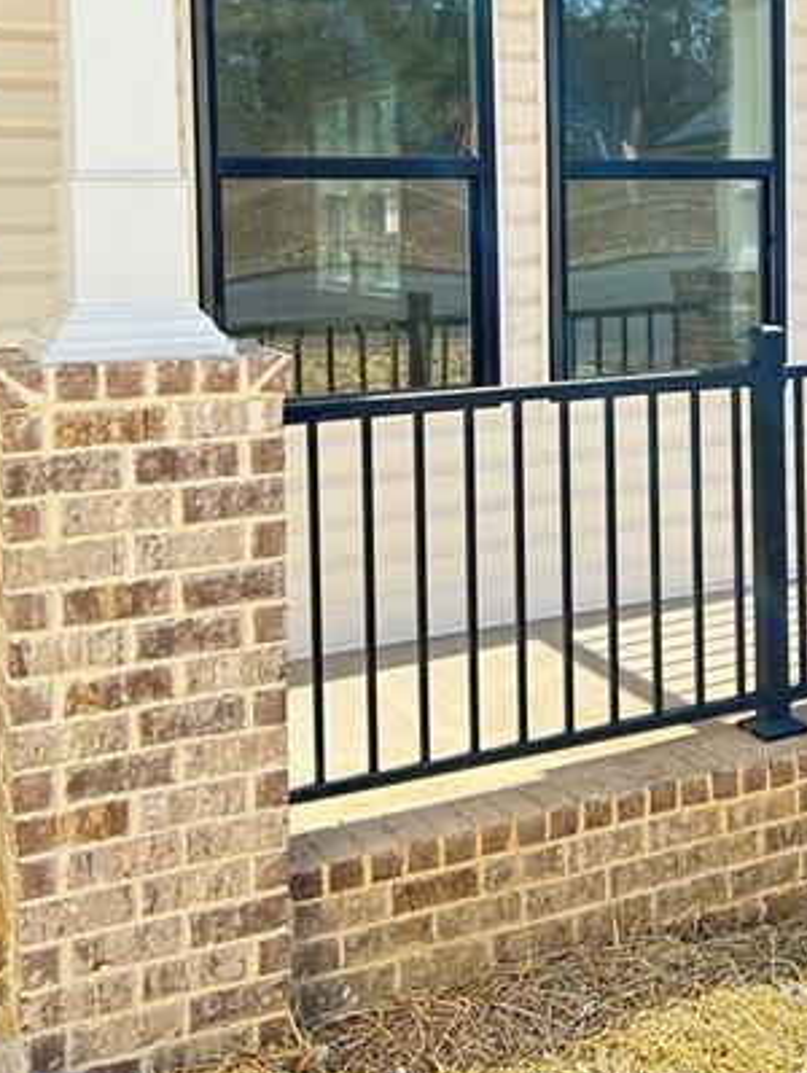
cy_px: 274
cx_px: 691
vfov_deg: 37.3
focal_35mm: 50
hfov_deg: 28.3
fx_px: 1552
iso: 50
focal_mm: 5.7
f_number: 1.5
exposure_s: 1/692
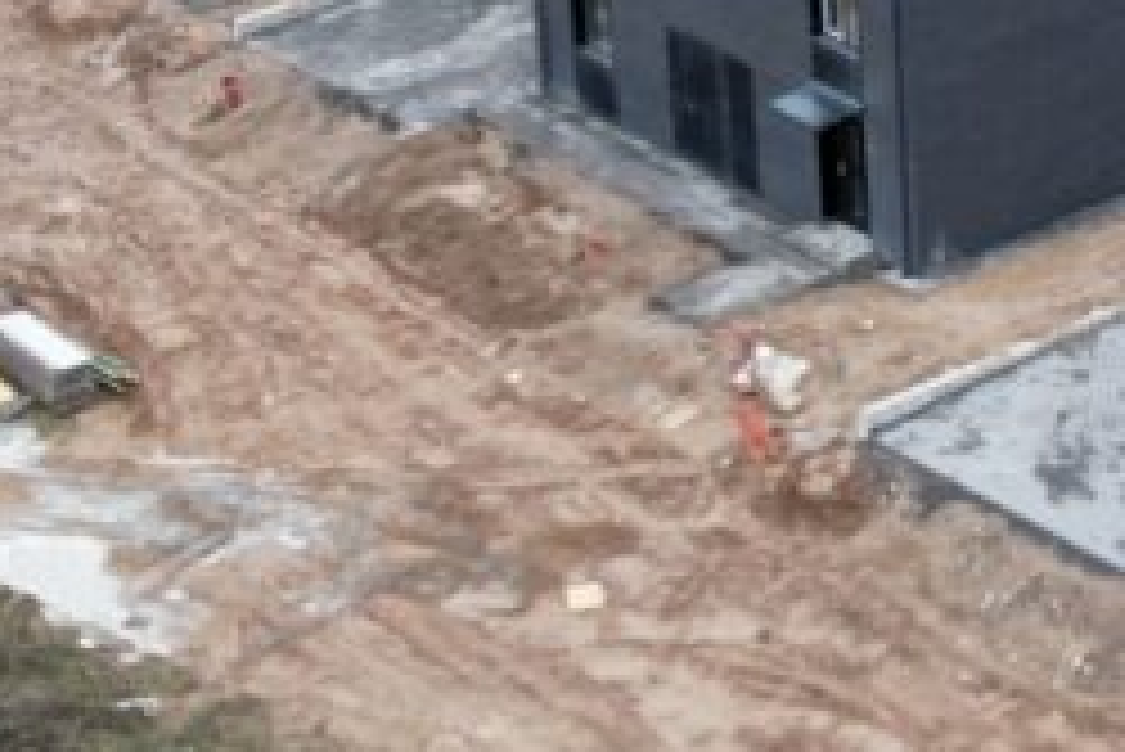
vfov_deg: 15.0
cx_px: 1053
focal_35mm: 90
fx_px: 2814
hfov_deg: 22.0
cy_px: 20
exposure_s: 1/60
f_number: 2.8
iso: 140
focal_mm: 8.38
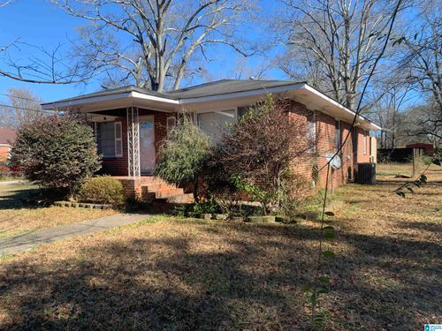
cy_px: 166
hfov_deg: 67.3
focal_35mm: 26
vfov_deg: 53.1
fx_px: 332
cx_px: 221
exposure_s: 1/815
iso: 25
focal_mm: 4.25
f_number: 1.8
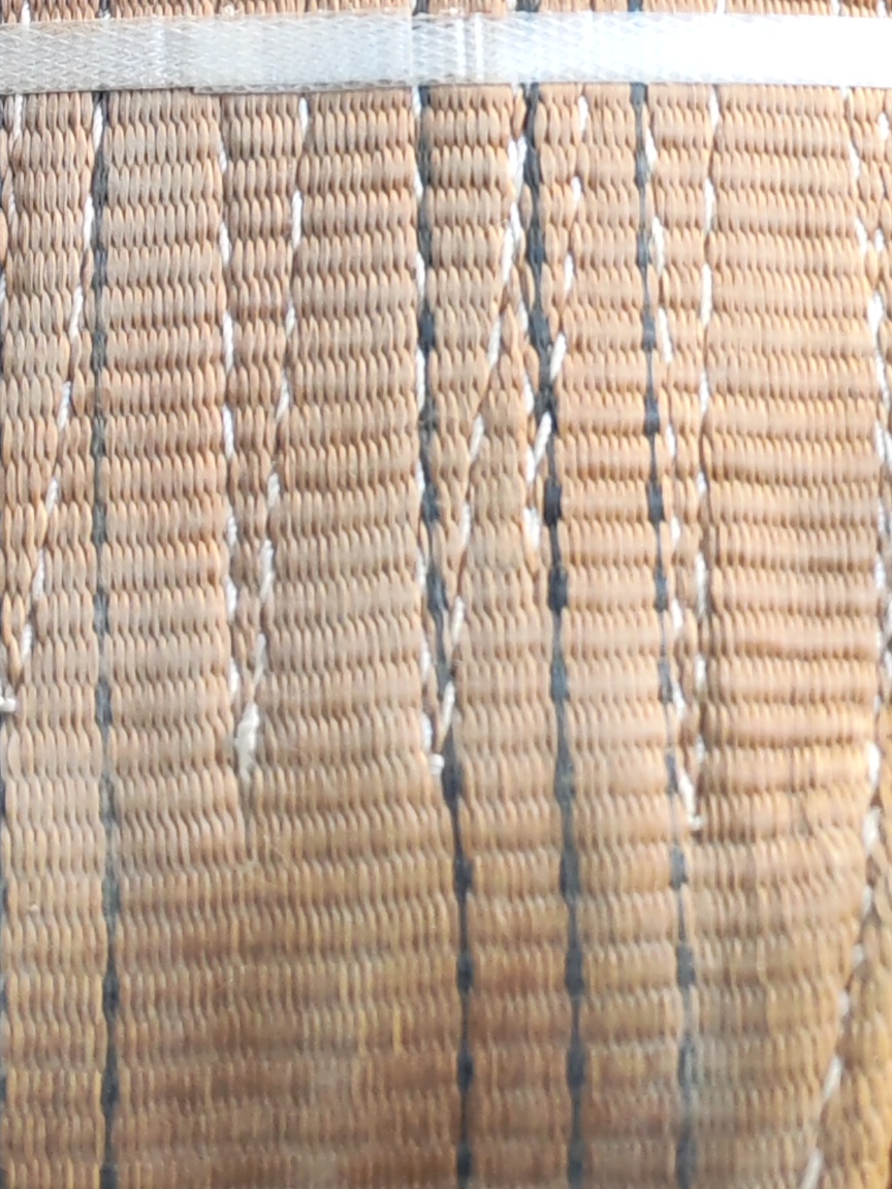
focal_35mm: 96
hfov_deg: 15.4
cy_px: -254
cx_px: 561
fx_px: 3298
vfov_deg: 19.2
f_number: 1.9
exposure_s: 1/100
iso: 400
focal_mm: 6.12
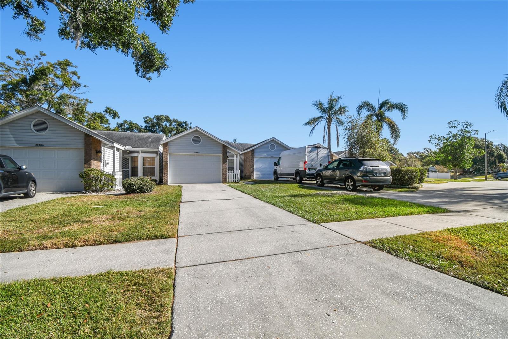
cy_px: 170
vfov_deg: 77.3
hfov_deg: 100.4
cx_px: 254
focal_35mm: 15
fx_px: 212
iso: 100
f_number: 7.1
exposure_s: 1/200
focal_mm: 10
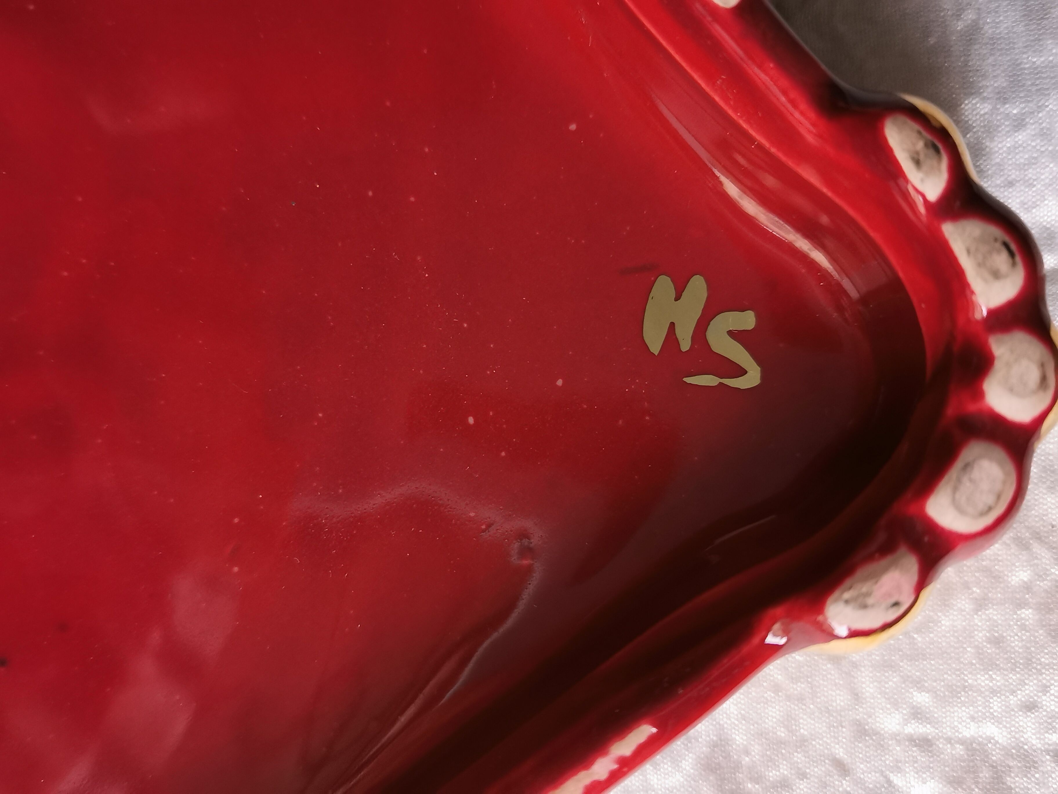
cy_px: 397
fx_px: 1070
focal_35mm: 35
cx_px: 529
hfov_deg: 52.6
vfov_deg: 40.7
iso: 250
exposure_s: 1/50
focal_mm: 5.58
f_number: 1.8
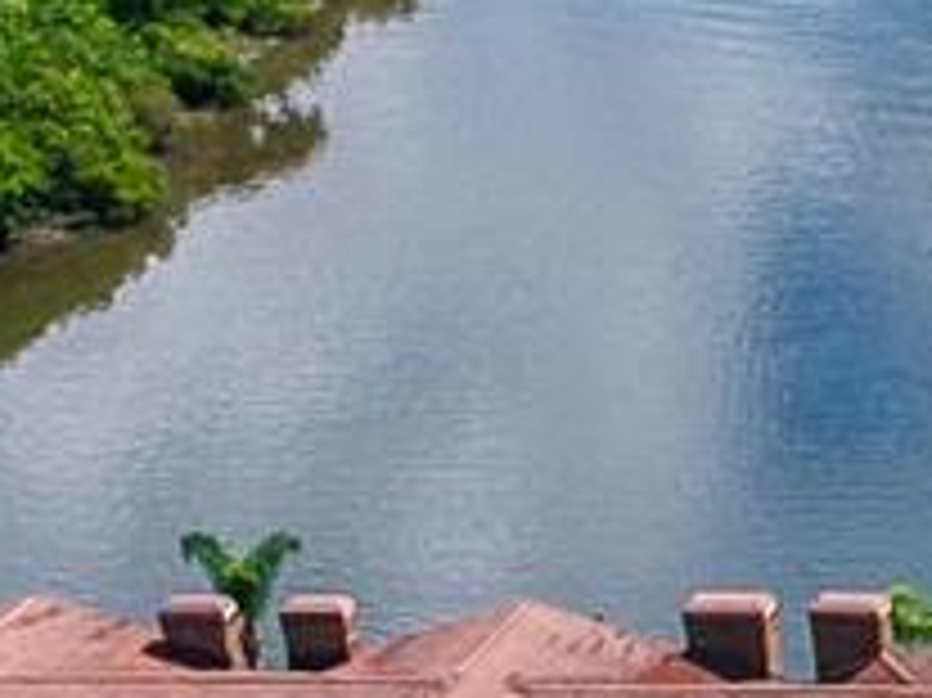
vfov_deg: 7.6
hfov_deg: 9.2
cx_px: 2260
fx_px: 5193
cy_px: 743
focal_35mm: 193
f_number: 2.6
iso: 100
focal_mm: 4.5
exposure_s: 1/2000
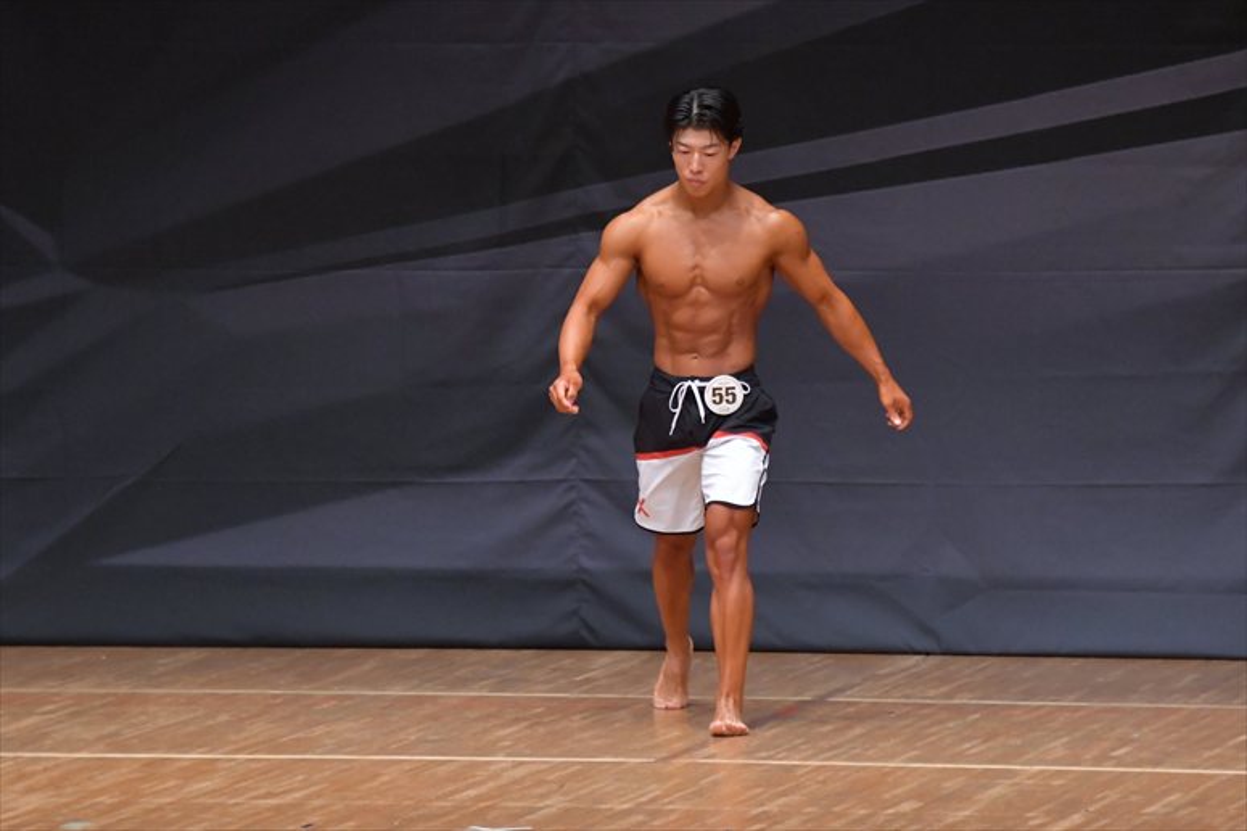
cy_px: 416
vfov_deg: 4.6
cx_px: 624
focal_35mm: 300
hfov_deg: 6.9
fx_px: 10387
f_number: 5.6
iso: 6400
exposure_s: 1/400
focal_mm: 200
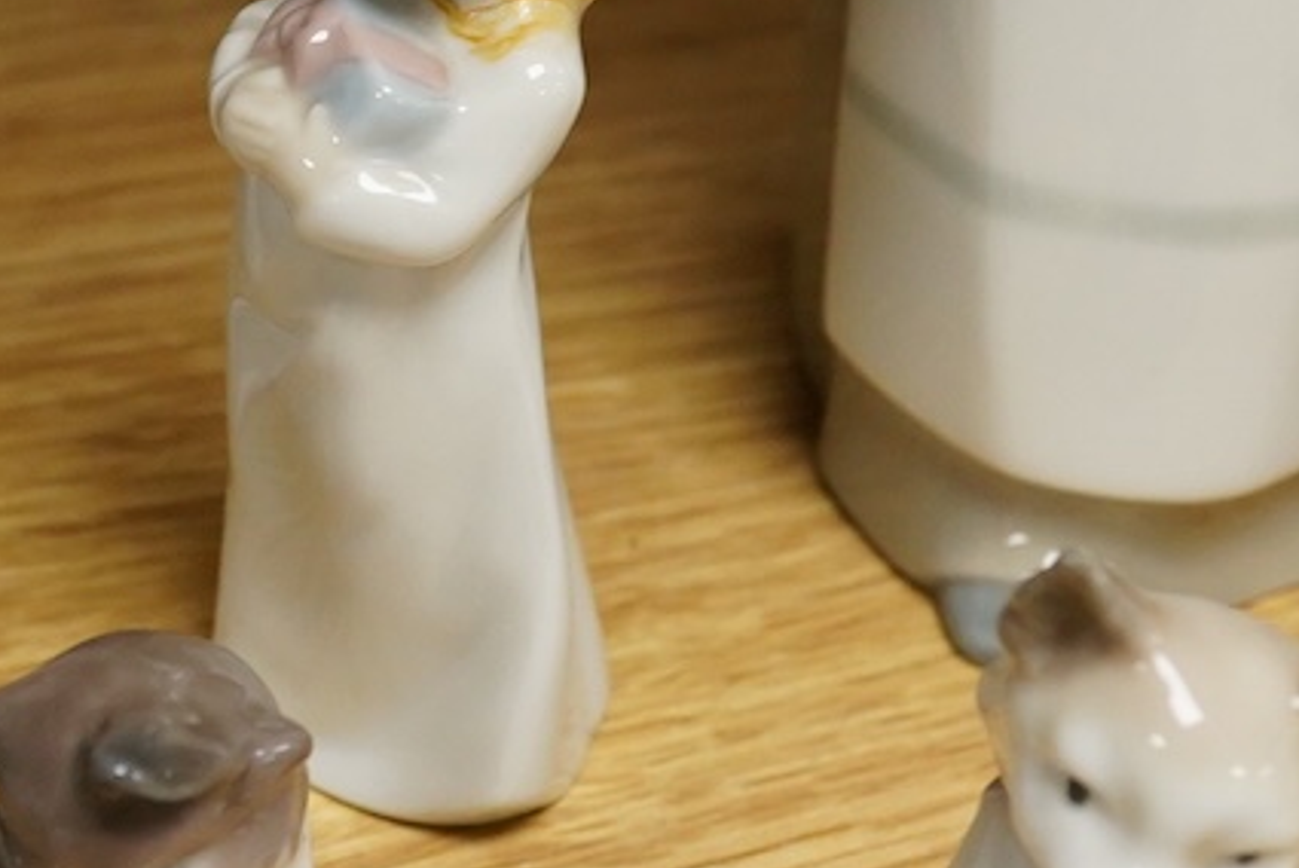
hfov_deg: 16.9
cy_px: 70
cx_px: 87
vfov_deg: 11.5
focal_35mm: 119
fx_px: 4297
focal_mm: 30
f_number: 10
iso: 2500
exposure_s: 1/160
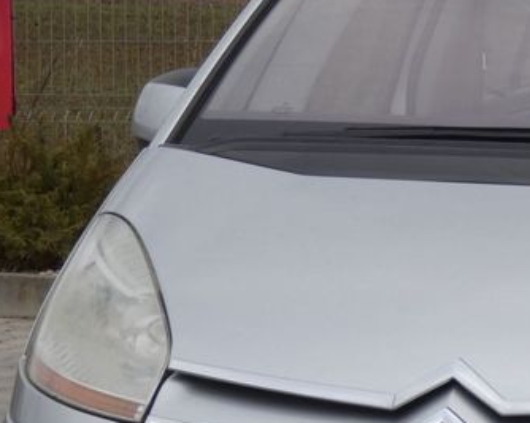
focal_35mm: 335
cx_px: 652
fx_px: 5253
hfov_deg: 5.7
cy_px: 341
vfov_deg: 4.6
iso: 80
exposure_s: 1/100
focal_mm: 20.1
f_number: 5
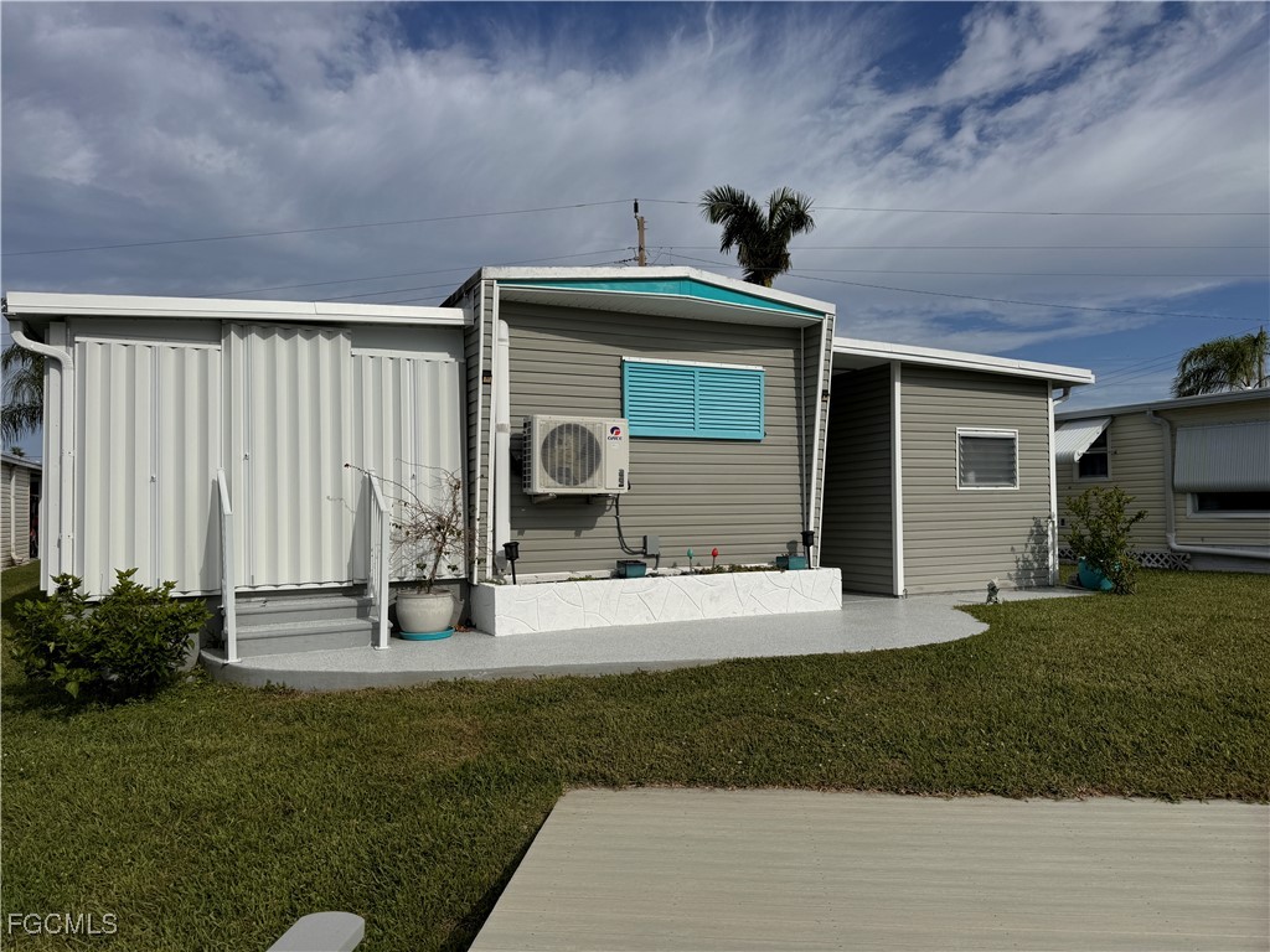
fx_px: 881
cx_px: 635
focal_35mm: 24
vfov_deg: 56.8
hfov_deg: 71.6
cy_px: 476
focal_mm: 6.76
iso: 80
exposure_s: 1/12346
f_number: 1.78
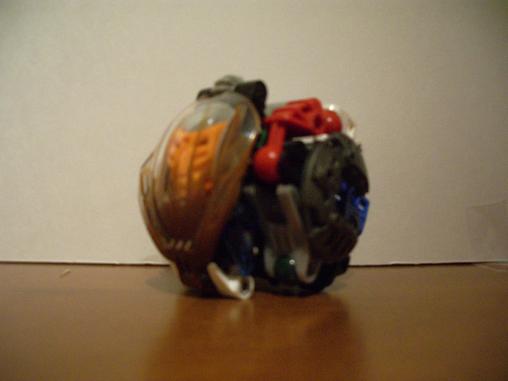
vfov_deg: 40.7
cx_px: 254
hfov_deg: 52.6
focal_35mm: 35
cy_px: 190
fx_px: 514
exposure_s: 1/15
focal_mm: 5.8
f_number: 2.6
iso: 320
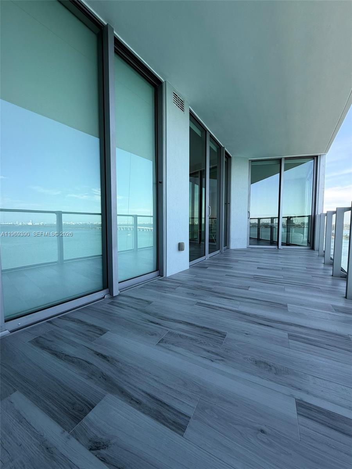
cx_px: 176
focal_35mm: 14
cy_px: 234
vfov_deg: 102.1
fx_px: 190
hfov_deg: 85.7
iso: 50
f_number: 2.2
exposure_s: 1/398
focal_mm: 2.22
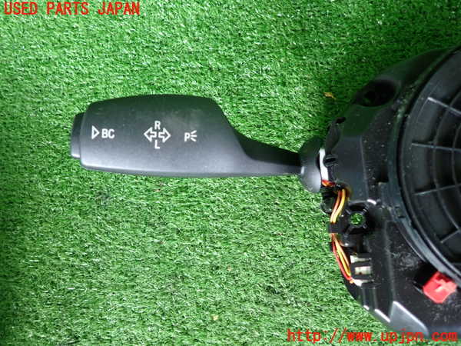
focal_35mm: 25
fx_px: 333
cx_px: 230
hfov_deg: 69.4
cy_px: 173
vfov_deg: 54.9
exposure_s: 1/40
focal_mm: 4.5
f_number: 2
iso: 200
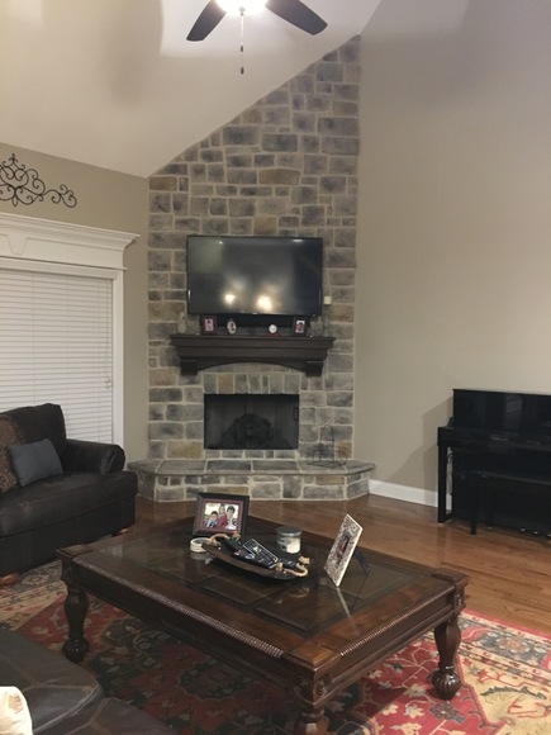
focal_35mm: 29
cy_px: 368
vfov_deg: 61.7
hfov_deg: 48.2
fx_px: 615
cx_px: 276
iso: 500
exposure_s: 1/15
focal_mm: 4.15
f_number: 2.2
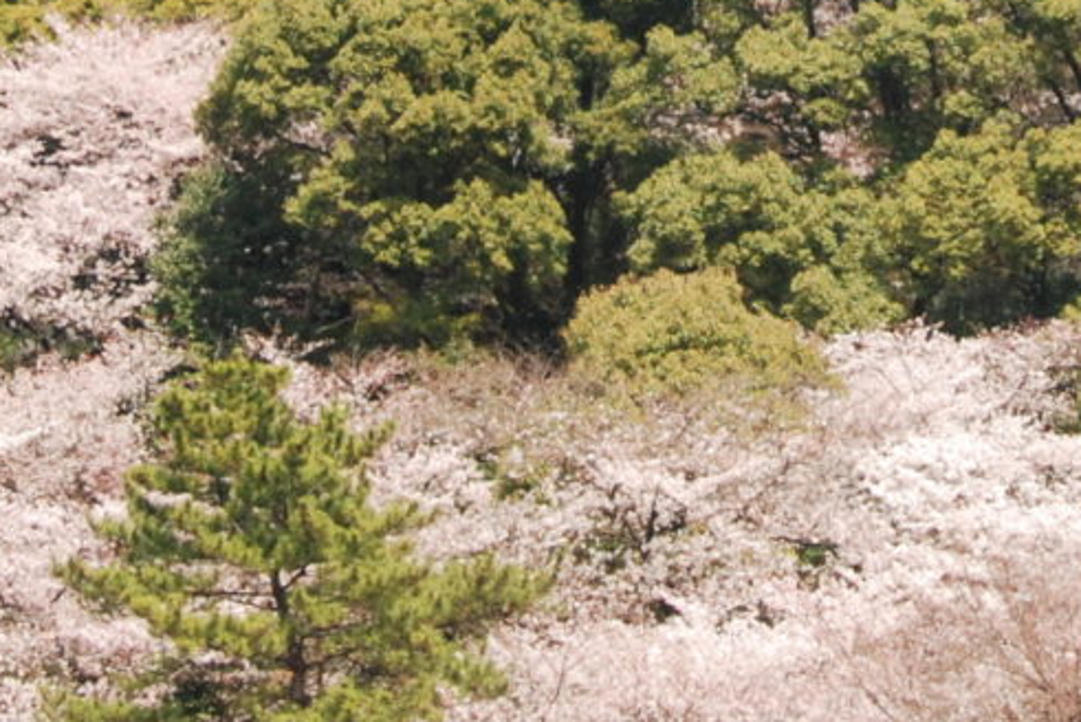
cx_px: 823
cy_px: -614
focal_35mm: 318
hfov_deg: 6.5
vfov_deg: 4.3
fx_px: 9554
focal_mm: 50
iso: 400
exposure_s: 1/500
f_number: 11
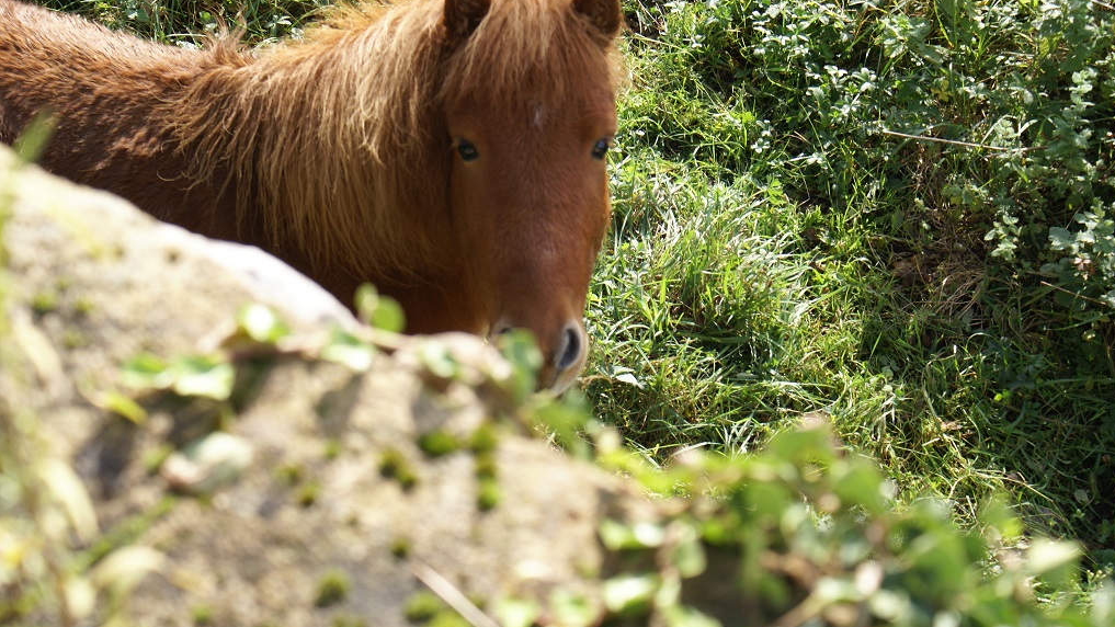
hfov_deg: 22.5
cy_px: 265
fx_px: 2809
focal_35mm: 95
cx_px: 560
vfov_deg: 12.7
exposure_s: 1/160
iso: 100
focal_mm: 60
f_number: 7.1
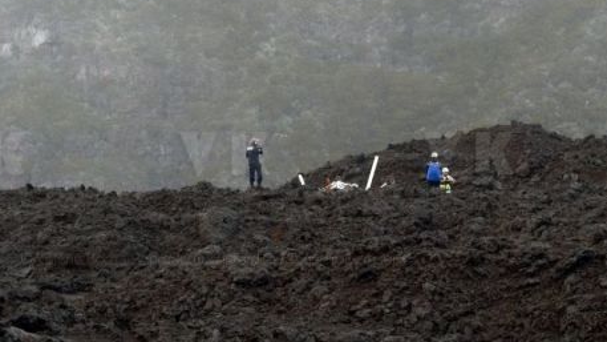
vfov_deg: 6.3
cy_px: -8
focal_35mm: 192
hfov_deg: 11.2
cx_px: 223
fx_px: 3090
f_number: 8
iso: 250
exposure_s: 1/640
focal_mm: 70
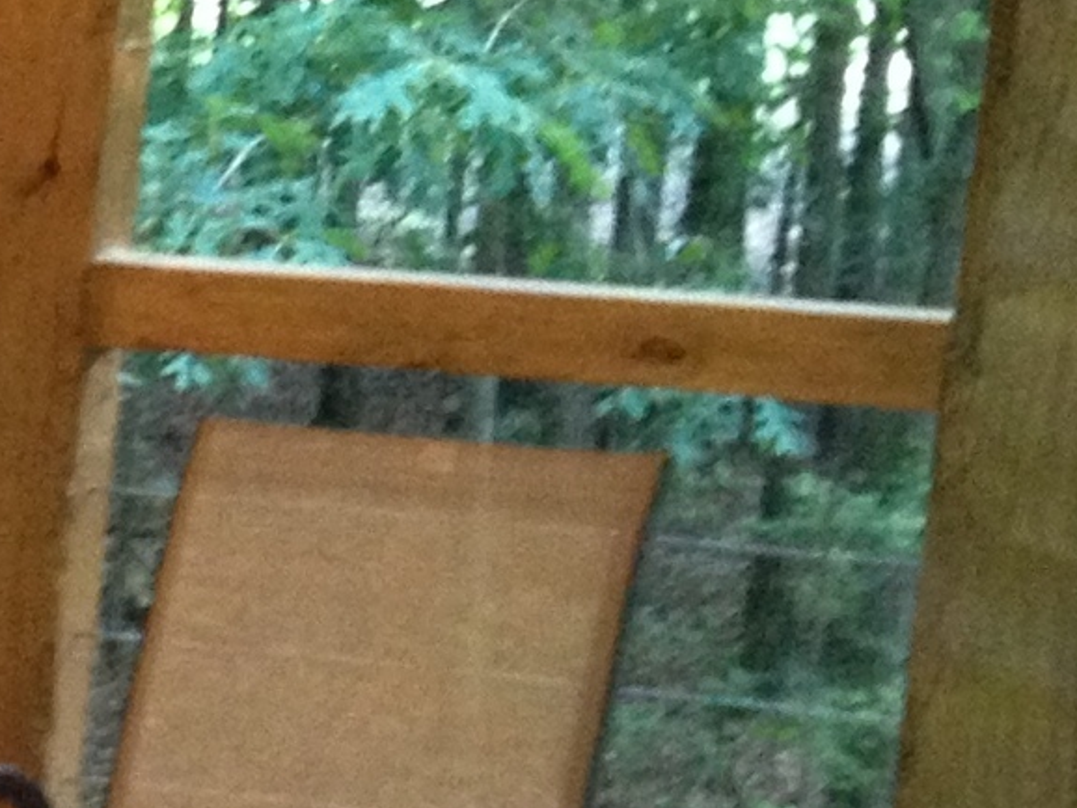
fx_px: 5789
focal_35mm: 186
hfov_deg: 9.3
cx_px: -1683
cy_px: 862
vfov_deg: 7.9
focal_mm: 4.28
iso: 250
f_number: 2.4
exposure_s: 1/20
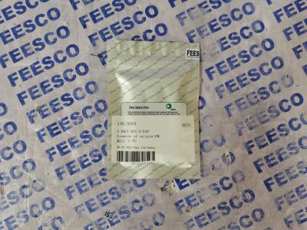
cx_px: 154
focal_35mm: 26
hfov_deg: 67.3
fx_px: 231
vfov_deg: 53.1
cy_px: 115
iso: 640
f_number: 1.8
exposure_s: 1/60
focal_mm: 5.58
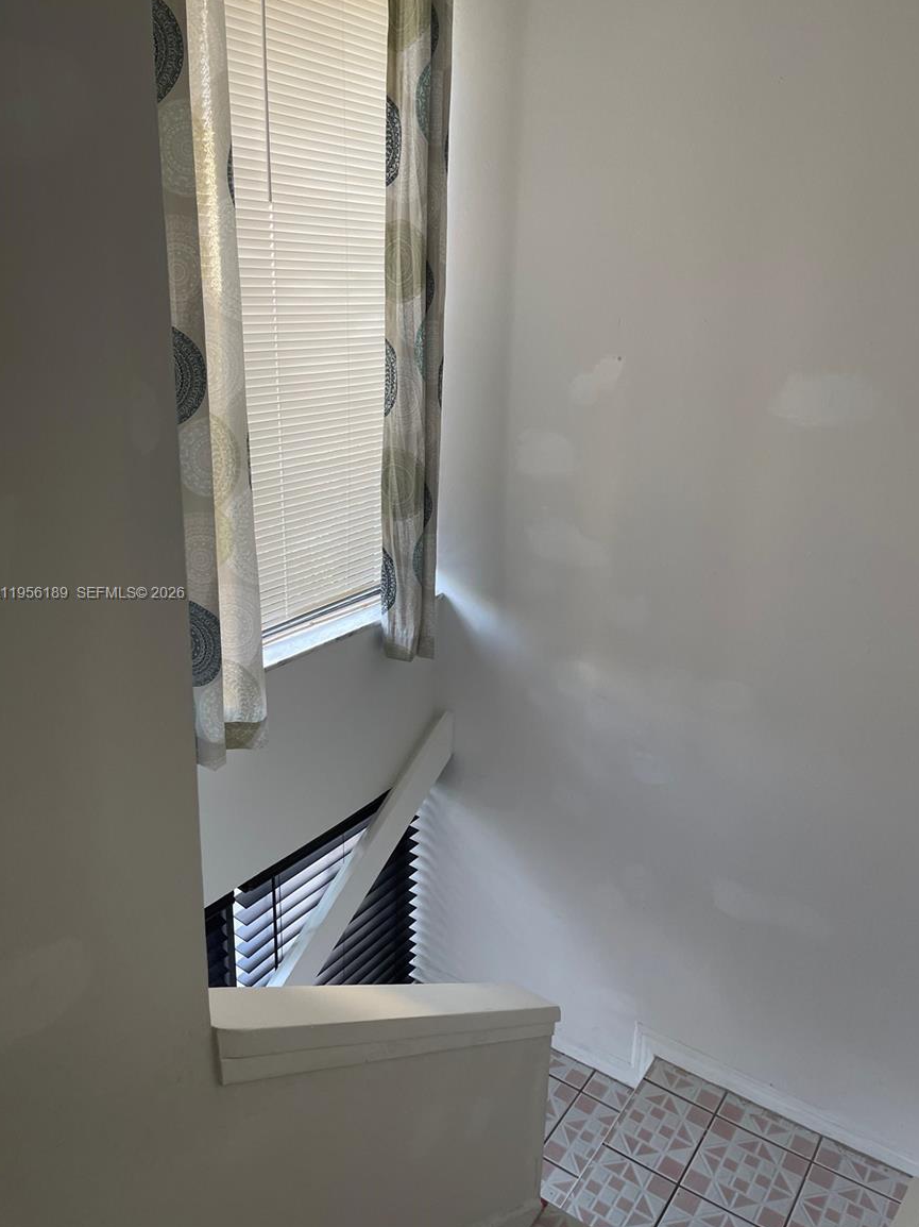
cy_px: 594
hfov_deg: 53.0
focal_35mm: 26
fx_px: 921
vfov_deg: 67.3
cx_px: 466
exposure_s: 1/110
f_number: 1.6
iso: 125
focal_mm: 5.1
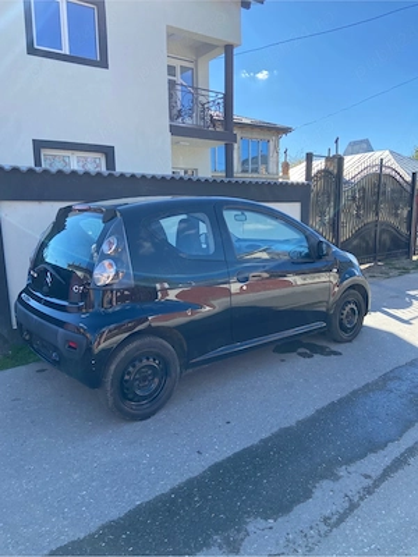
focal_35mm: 26
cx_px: 209
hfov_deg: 53.1
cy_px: 278
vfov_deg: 67.3
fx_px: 419
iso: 32
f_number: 1.8
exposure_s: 1/1316
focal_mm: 4.25
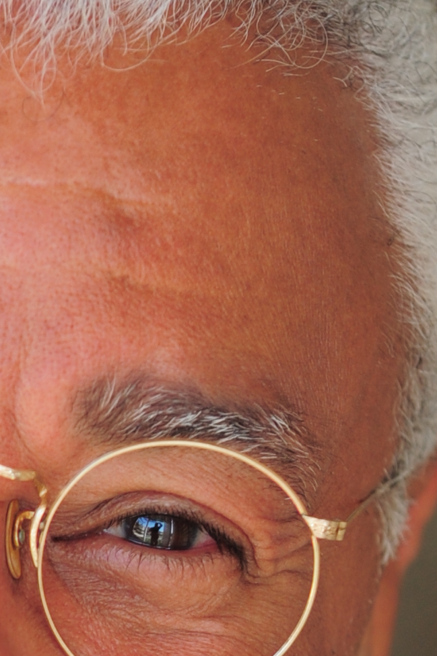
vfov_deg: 5.5
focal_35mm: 371
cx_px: -333
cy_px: 1134
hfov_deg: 3.7
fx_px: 6762
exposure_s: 1/320
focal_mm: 85
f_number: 4
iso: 400
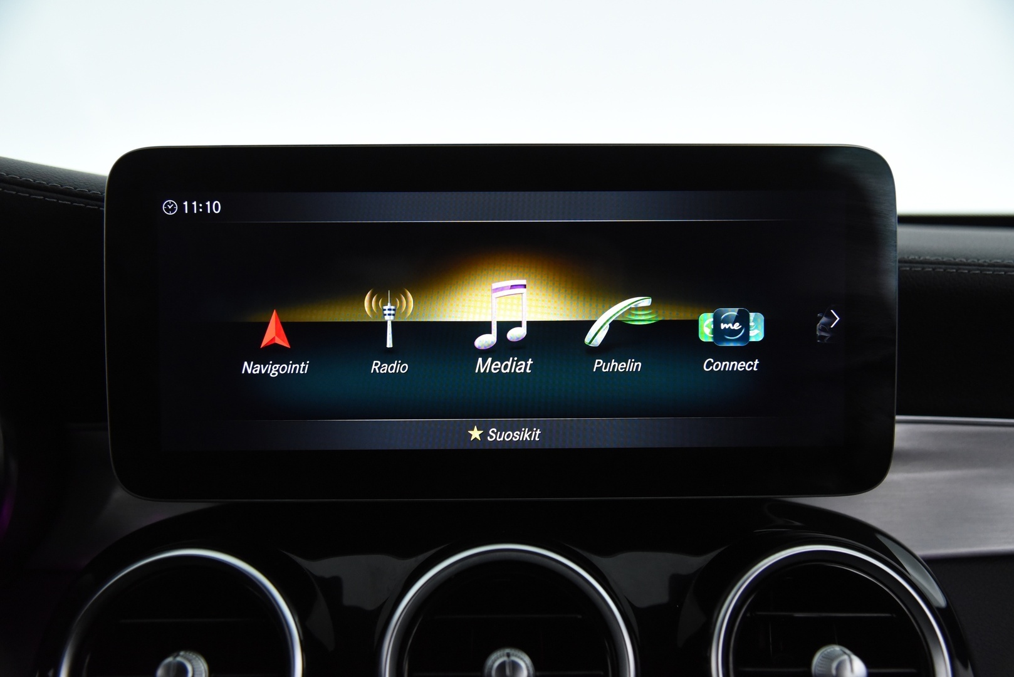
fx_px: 1071
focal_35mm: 38
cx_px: 507
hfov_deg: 50.7
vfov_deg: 35.1
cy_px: 338
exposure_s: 1/80
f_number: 4
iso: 4000
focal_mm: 38
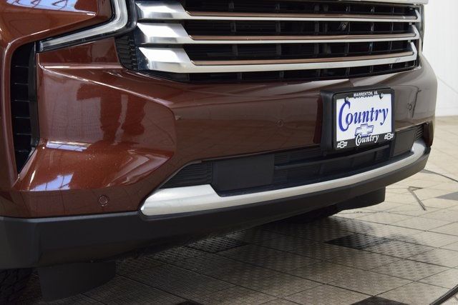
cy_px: 152
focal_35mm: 60
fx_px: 763
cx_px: 229
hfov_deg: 33.4
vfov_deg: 22.6
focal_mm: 40
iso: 640
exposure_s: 1/15
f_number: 6.3
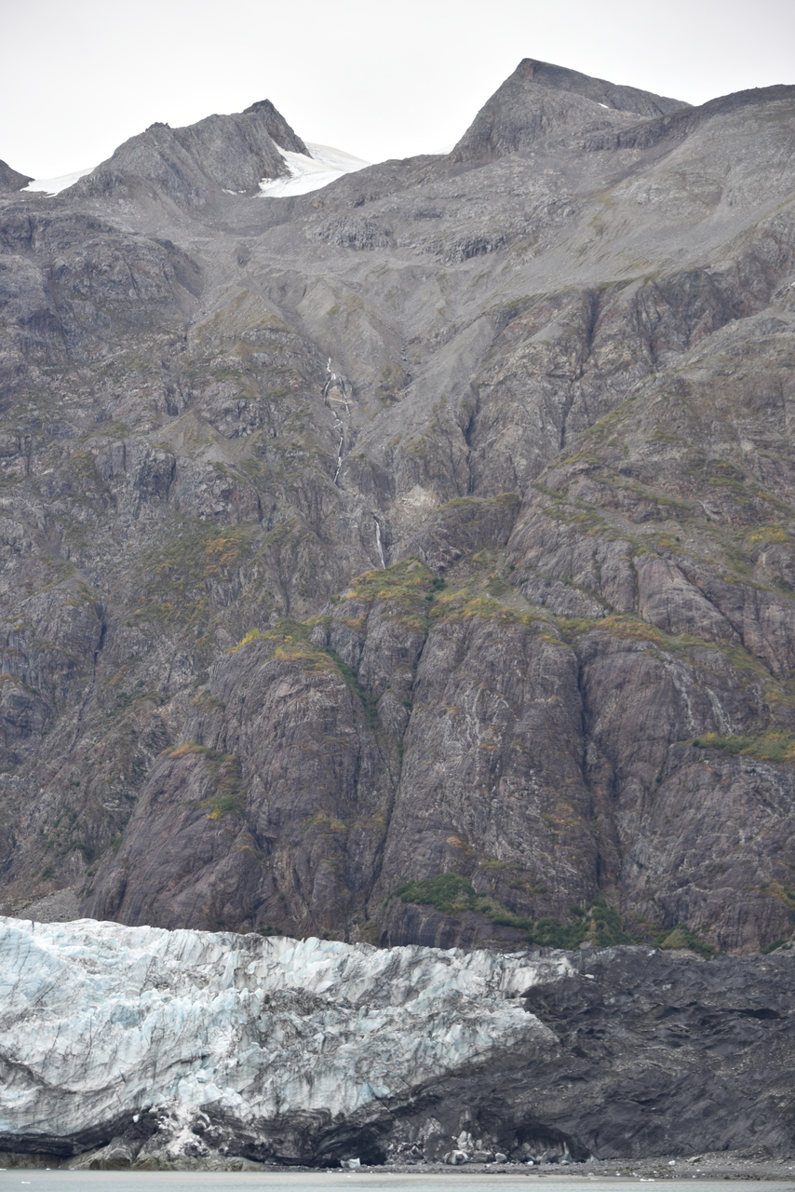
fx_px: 3046
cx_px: 398
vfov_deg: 22.1
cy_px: 596
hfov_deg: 14.9
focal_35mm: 92
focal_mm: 92
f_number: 5.3
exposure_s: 1/200
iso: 220
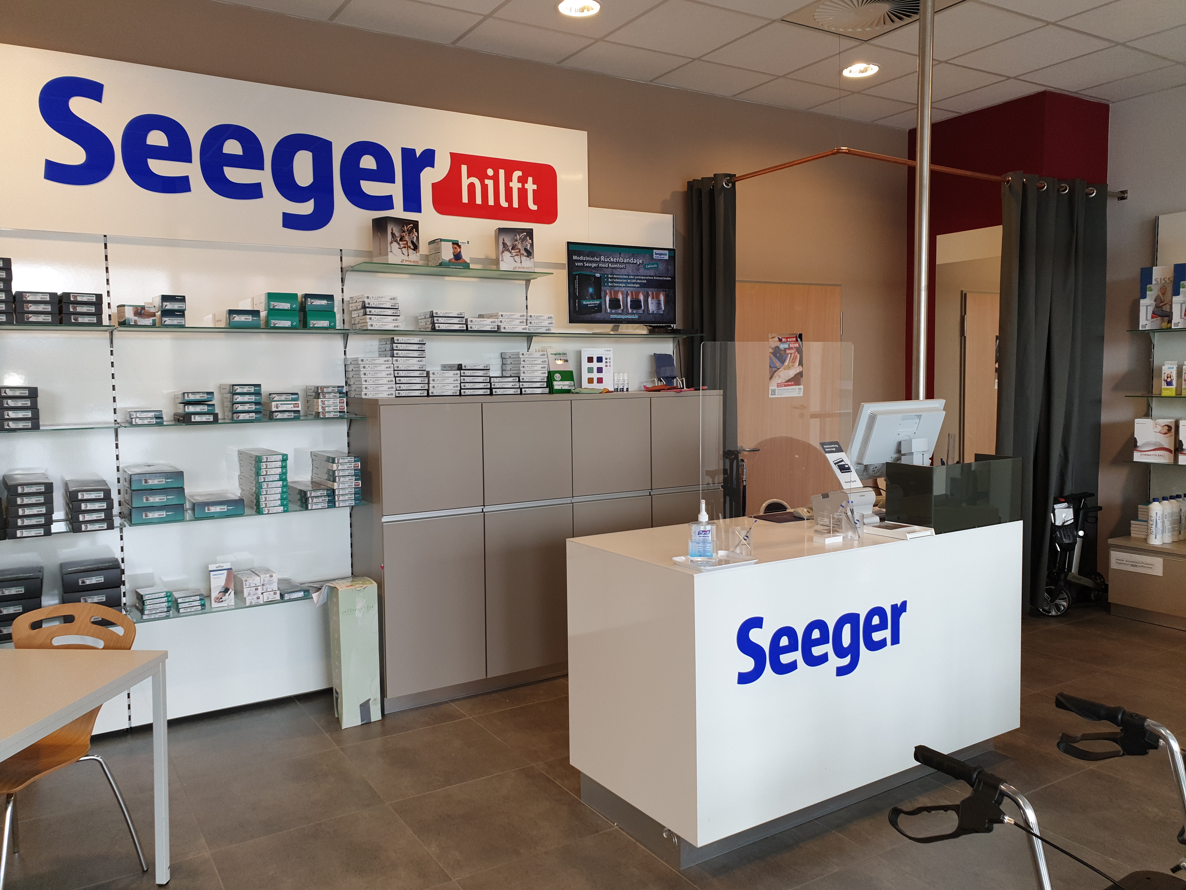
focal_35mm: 26
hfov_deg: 67.3
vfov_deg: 53.1
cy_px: 445
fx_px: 891
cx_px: 593
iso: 64
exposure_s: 1/50
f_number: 2.4
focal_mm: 4.3
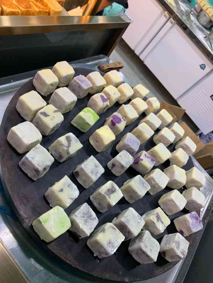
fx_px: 213
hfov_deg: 53.1
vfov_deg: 67.3
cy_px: 142
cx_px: 106
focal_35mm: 26
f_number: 1.8
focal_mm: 4.25
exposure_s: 1/50
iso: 80
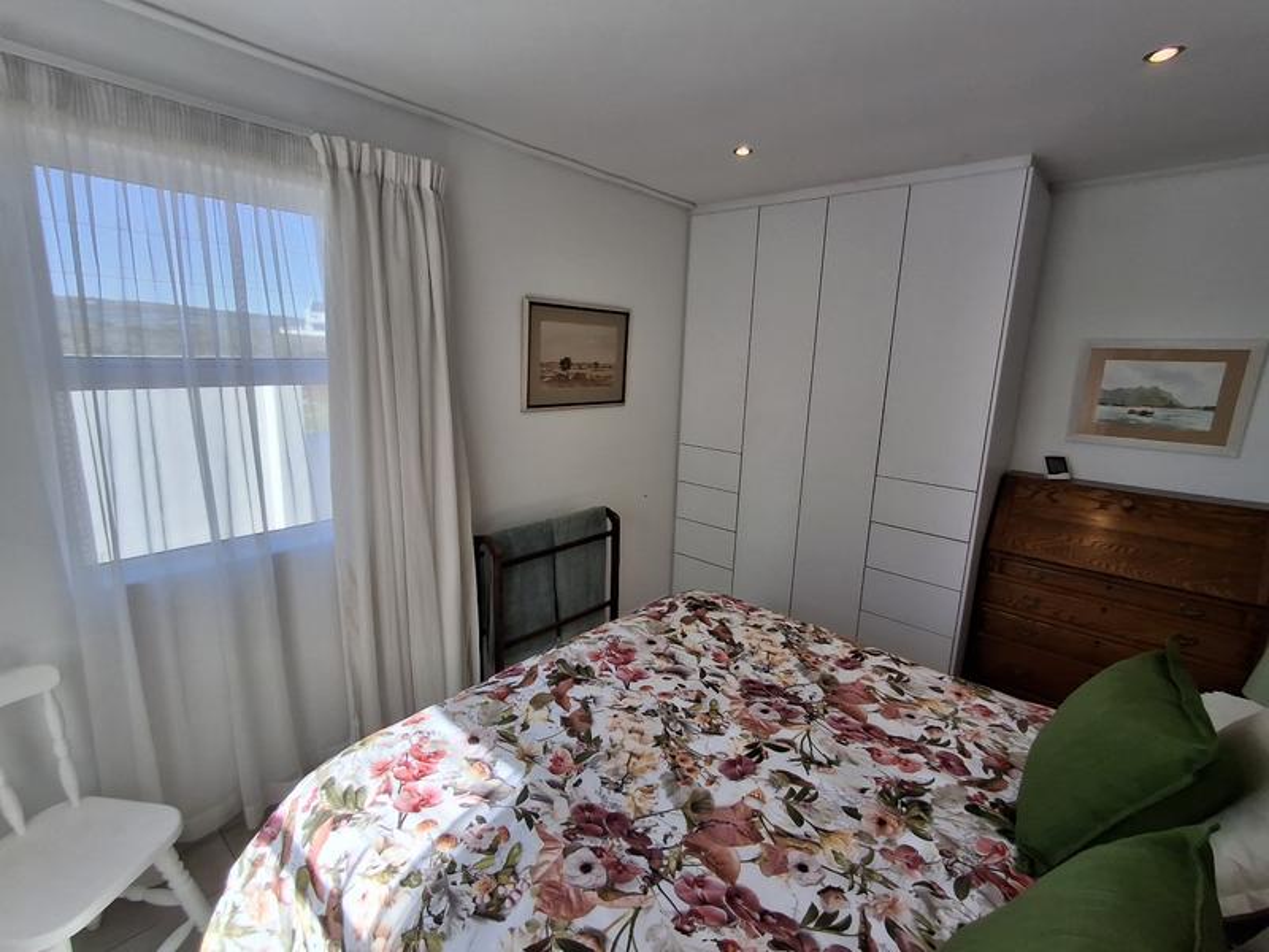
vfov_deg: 78.1
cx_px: 634
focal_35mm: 16
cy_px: 476
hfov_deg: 94.5
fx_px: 587
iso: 40
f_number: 2.2
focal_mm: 1.64
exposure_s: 1/623
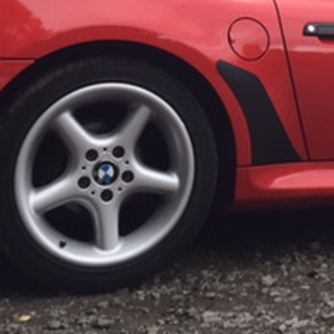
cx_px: 324
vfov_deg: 19.4
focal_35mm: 84
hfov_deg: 20.1
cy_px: -75
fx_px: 917
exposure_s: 1/100
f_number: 2.2
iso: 50
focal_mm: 4.15
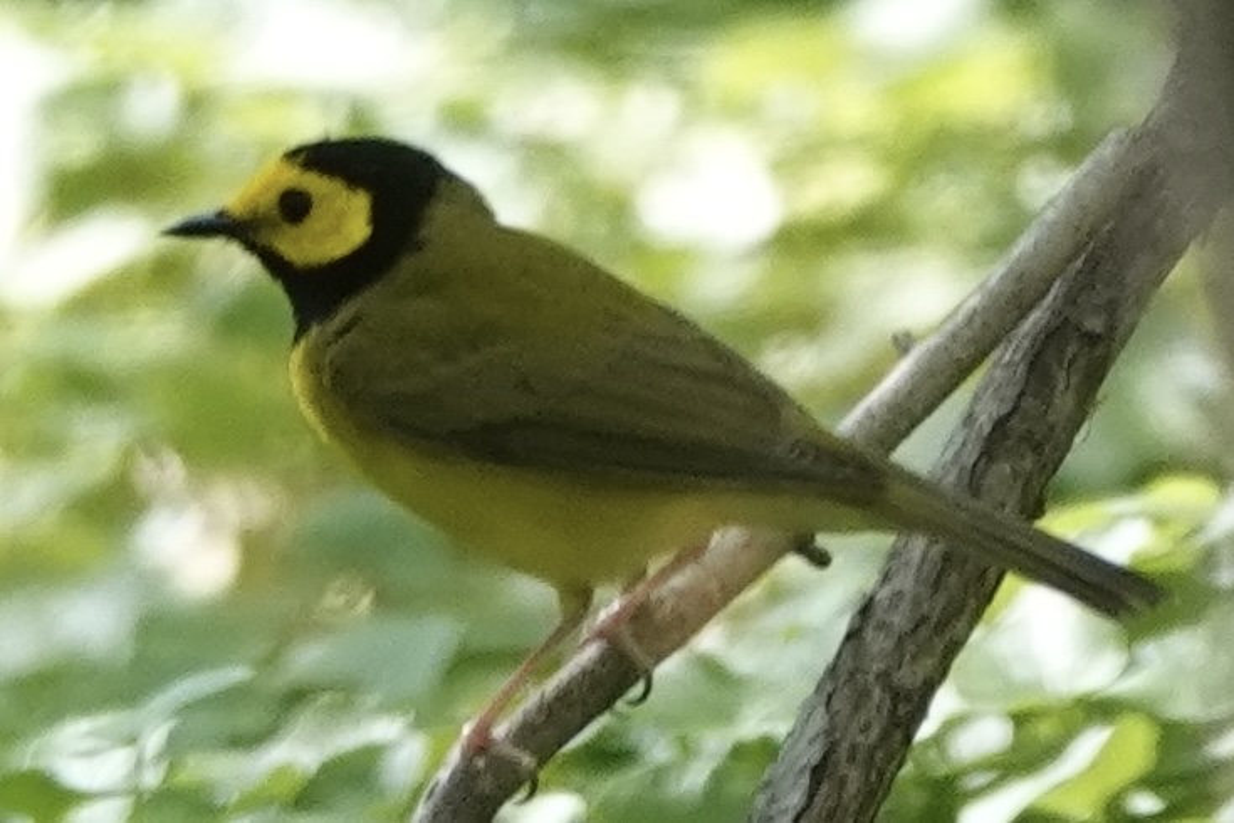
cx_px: 617
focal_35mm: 600
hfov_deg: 3.4
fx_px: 20565
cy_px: 412
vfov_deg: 2.3
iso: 400
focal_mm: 220
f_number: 4
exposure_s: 1/250
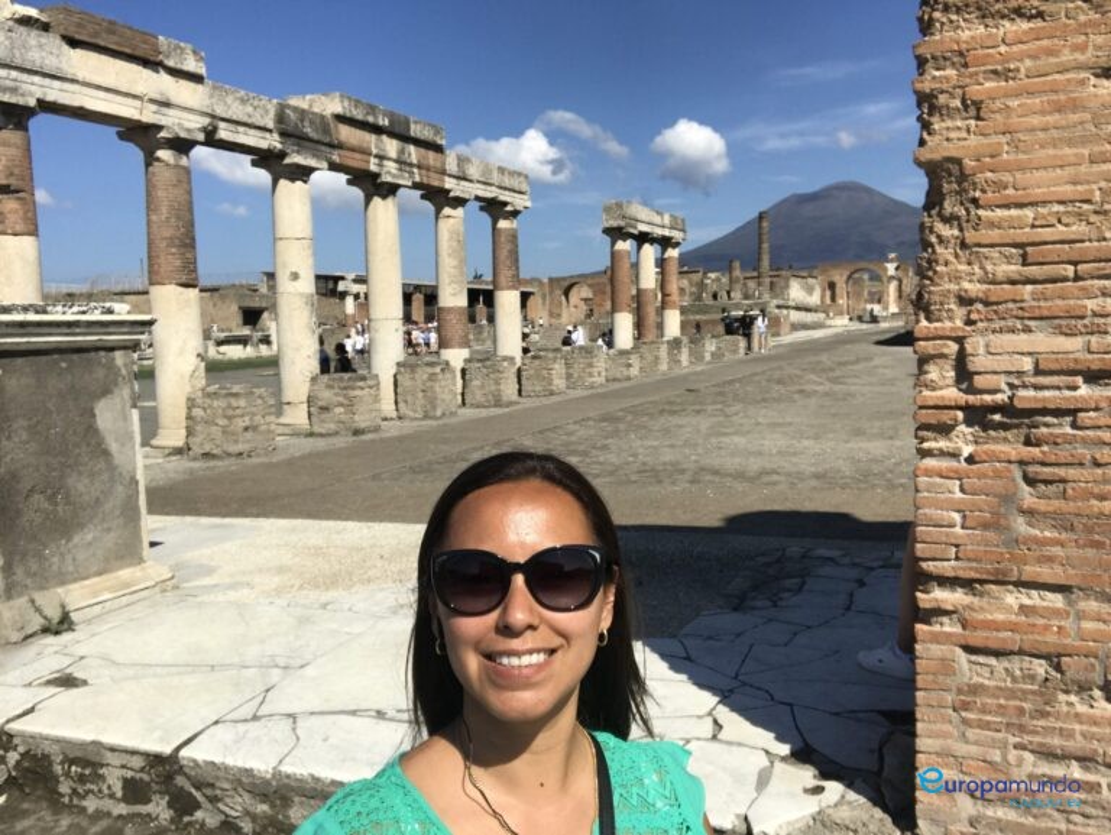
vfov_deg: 44.2
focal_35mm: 32
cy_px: 418
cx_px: 556
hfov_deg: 56.8
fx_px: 1028
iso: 25
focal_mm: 2.87
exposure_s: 1/1724
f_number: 2.2
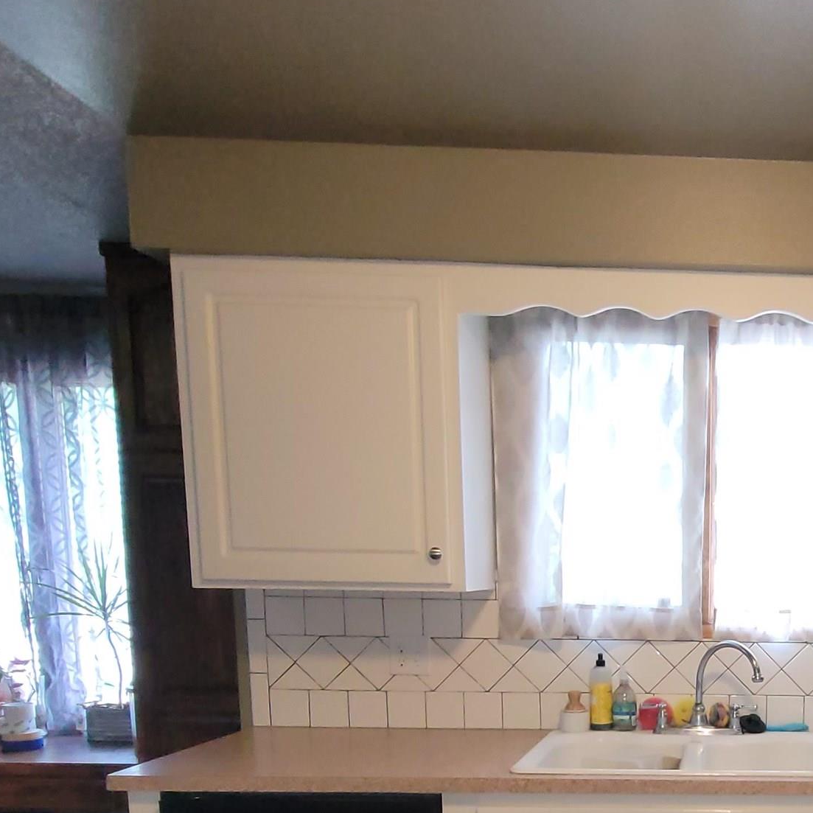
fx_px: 850
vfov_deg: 47.0
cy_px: 702
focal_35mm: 32
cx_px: 774
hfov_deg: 44.9
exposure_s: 1/60
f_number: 2.2
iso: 400
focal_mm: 2.2
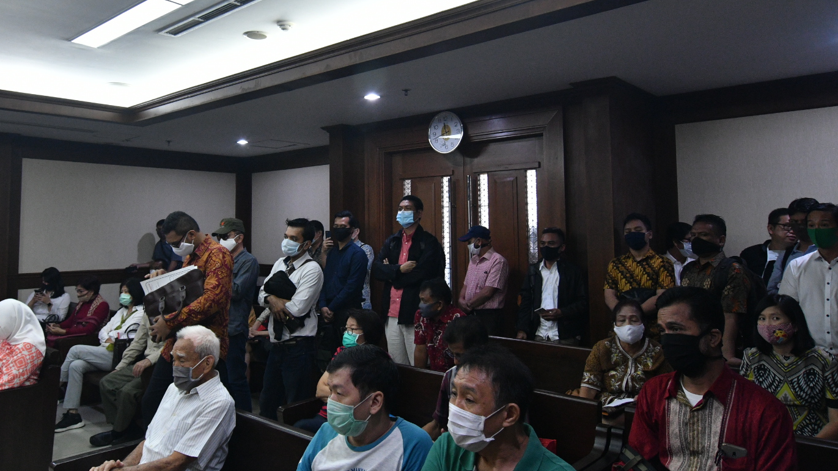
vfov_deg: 44.1
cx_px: 354
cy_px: 188
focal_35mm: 26
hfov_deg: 71.5
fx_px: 578
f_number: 5.6
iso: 2000
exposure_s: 1/80
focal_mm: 14
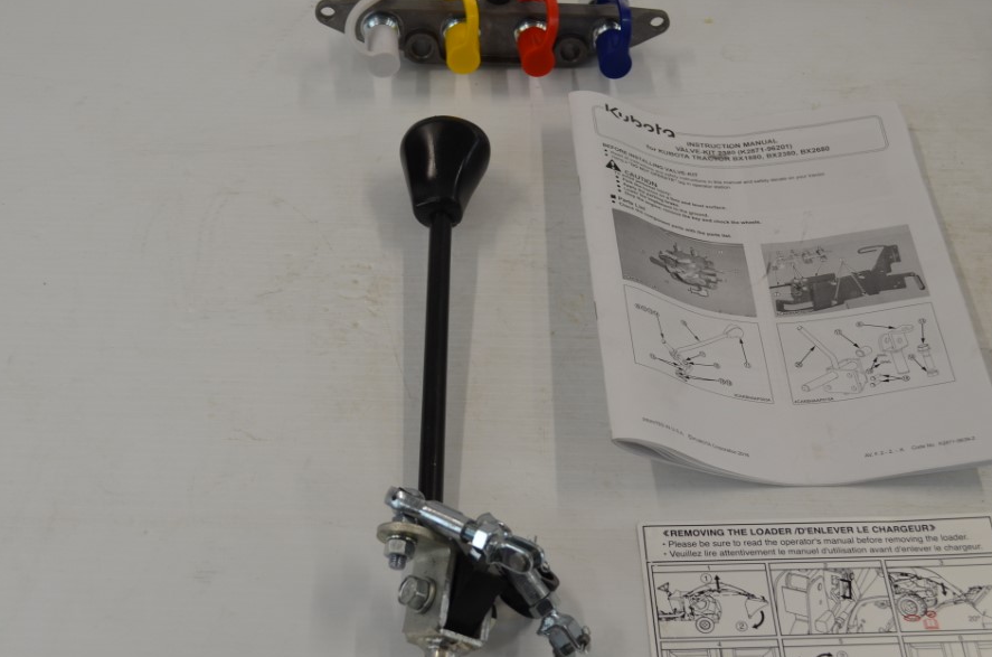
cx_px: 459
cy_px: 402
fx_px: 1402
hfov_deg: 38.9
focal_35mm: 51
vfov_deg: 26.3
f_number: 5.6
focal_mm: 26
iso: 400
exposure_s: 1/125
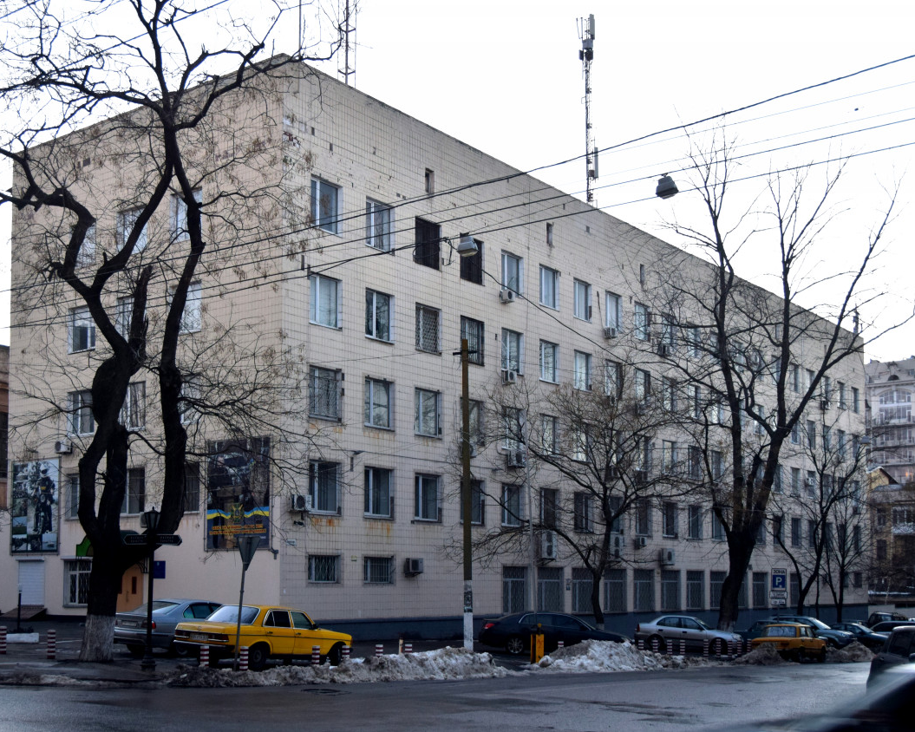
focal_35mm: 41
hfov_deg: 44.6
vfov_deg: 36.5
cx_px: 377
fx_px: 1110
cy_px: 363
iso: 320
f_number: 3.8
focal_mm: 24
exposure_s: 1/40
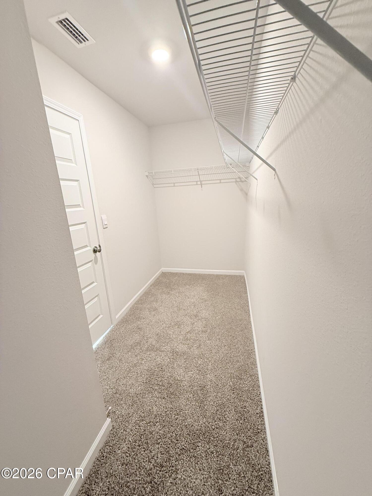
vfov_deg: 102.1
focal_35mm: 14
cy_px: 248
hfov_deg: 85.7
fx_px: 201
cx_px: 186
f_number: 2.2
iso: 250
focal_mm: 2.22
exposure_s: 1/60
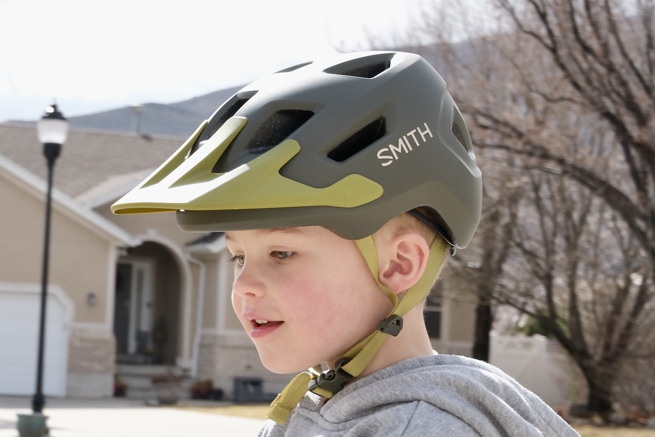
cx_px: 328
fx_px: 819
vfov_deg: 29.9
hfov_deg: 43.6
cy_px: 218
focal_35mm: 45
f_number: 5.6
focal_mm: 30
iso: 125
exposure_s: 1/350
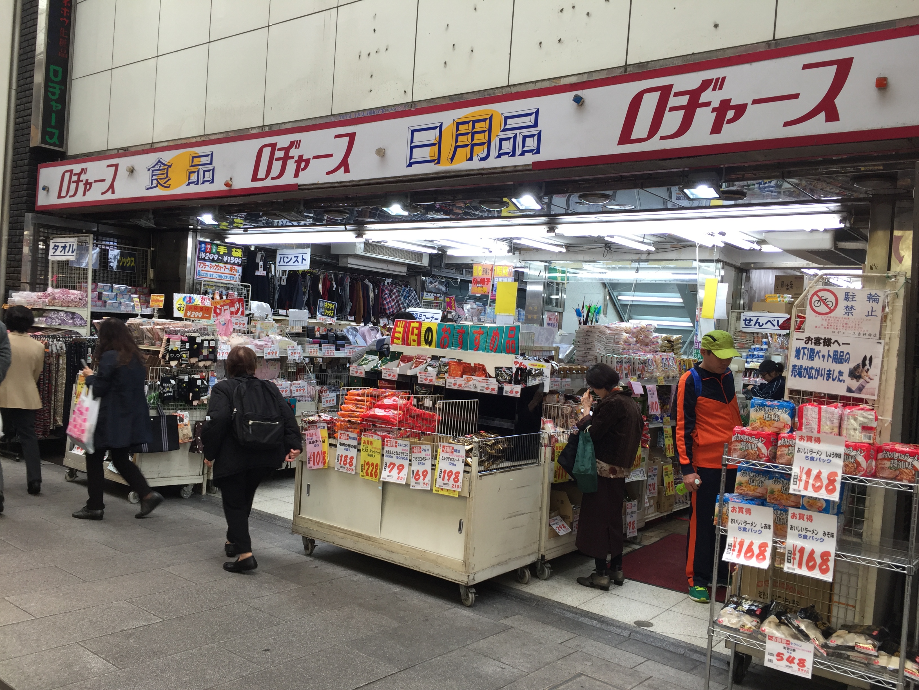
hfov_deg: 61.7
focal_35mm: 29
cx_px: 460
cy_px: 345
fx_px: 770
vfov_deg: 48.2
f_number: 2.2
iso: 32
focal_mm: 4.15
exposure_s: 1/60
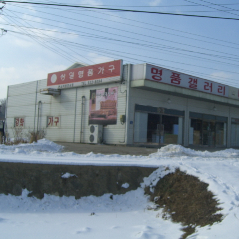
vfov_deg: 37.6
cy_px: 119
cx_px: 157
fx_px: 352
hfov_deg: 37.2
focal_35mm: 45
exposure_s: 1/200
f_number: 8
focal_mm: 7.9
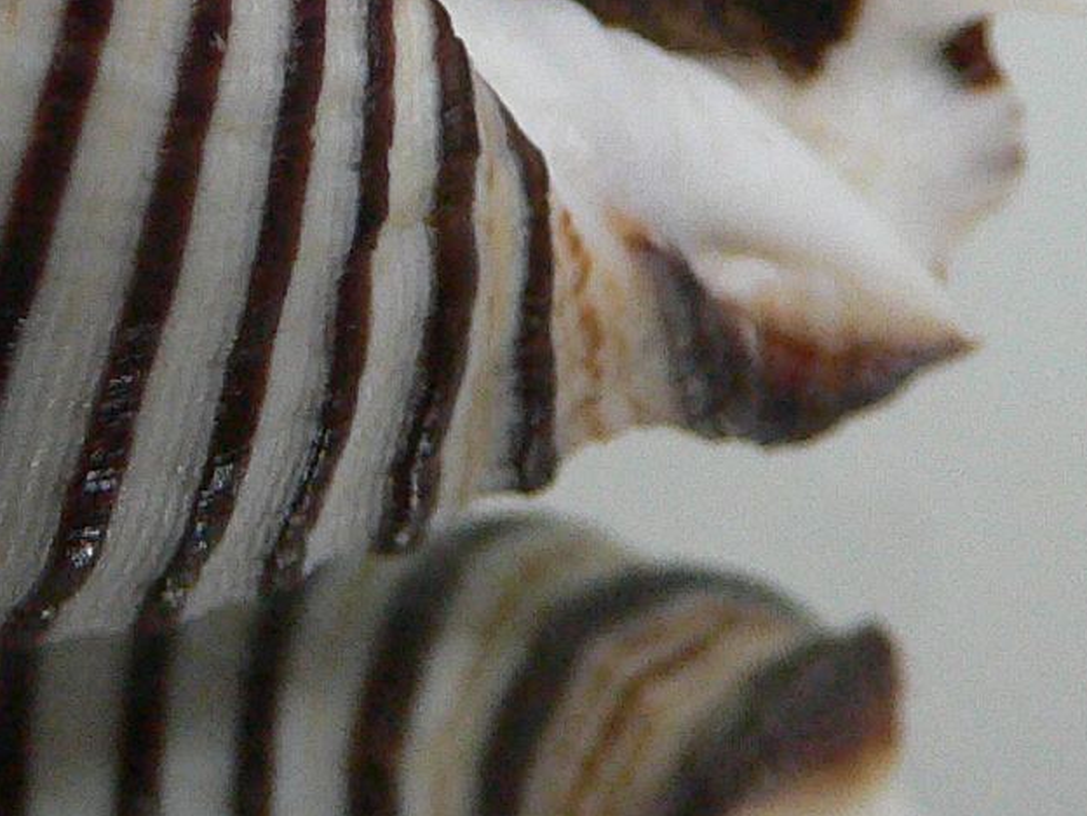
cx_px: 110
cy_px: 17
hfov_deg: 17.2
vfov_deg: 13.0
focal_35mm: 113
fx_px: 3548
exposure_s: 1/50
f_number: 2.8
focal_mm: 4.6
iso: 200
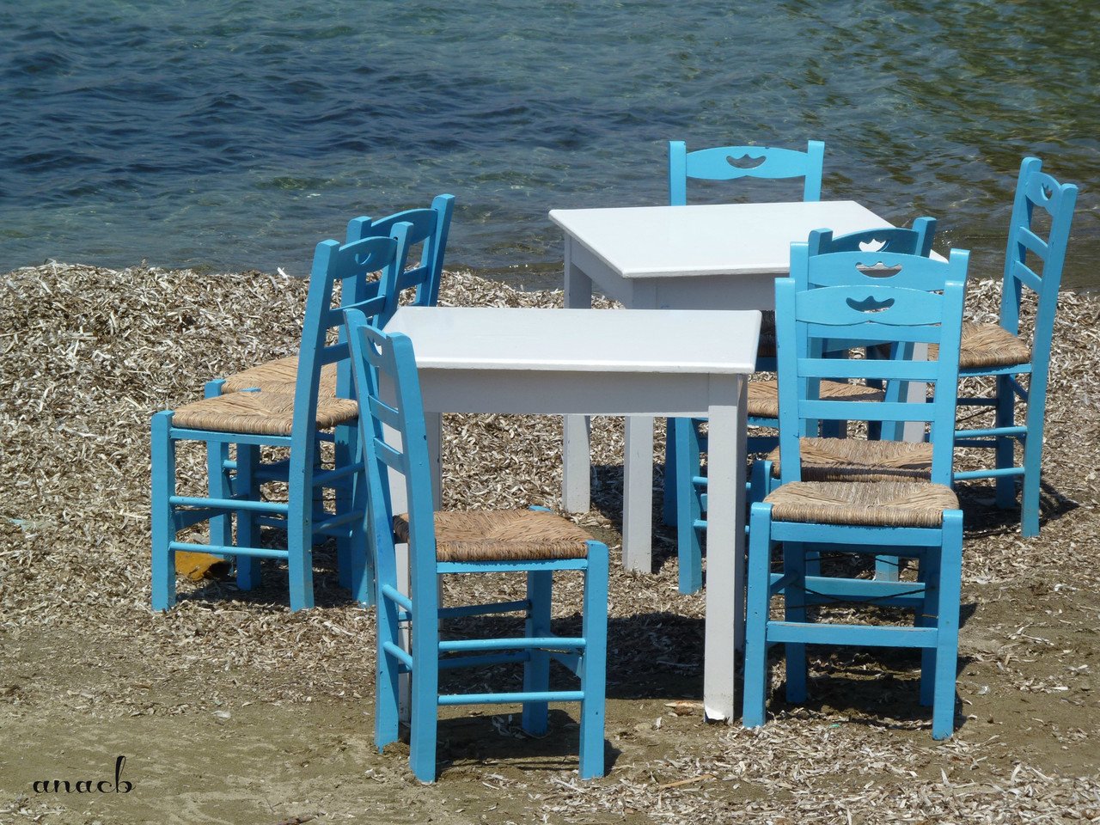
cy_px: 412
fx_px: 4767
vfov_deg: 9.9
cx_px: 550
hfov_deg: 13.2
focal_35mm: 150
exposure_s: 1/500
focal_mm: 26.7
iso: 80
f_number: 6.3
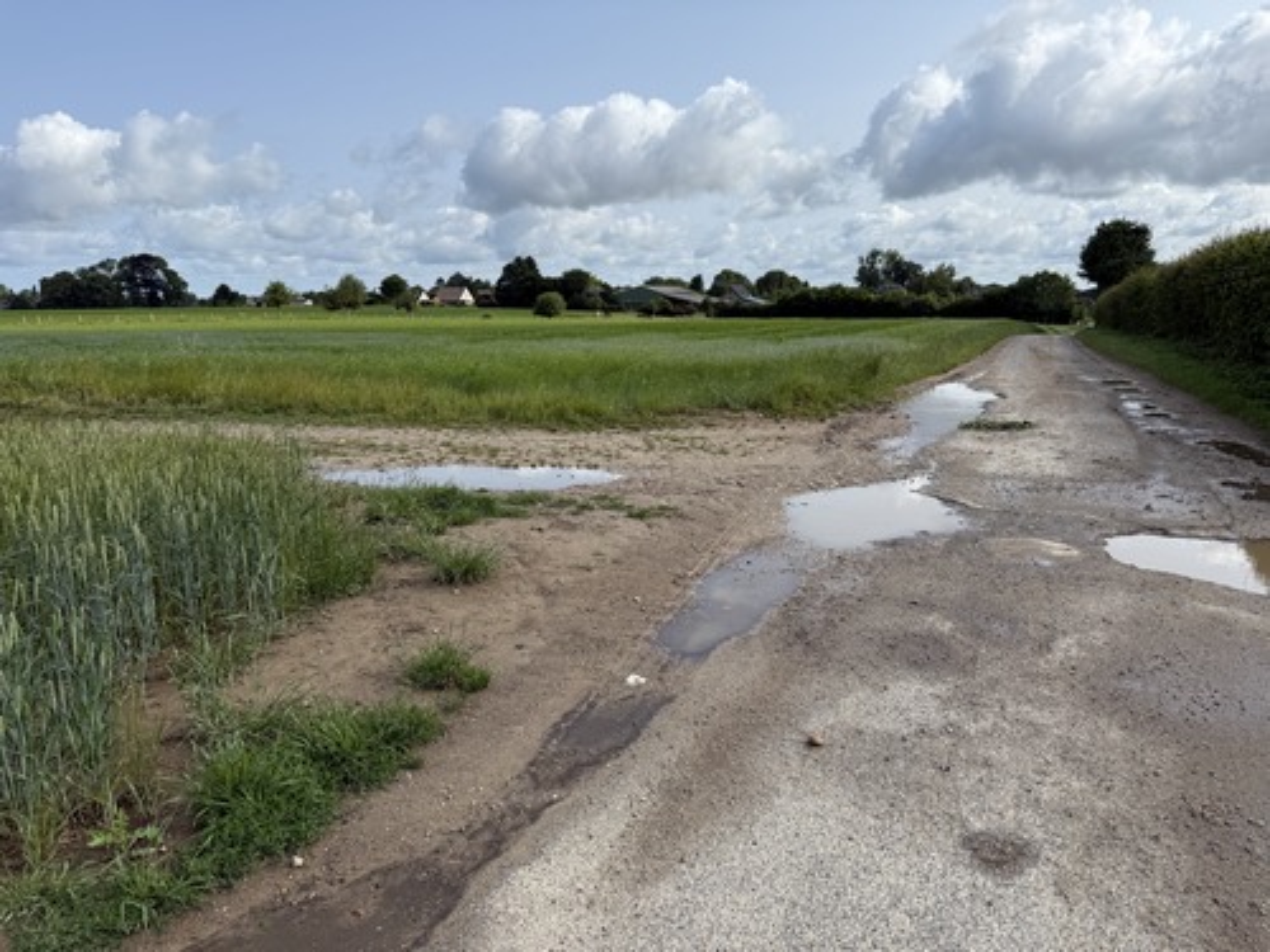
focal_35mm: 24
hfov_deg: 71.6
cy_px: 476
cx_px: 635
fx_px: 881
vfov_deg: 56.8
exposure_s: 1/5714
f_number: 1.78
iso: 80
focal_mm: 6.76
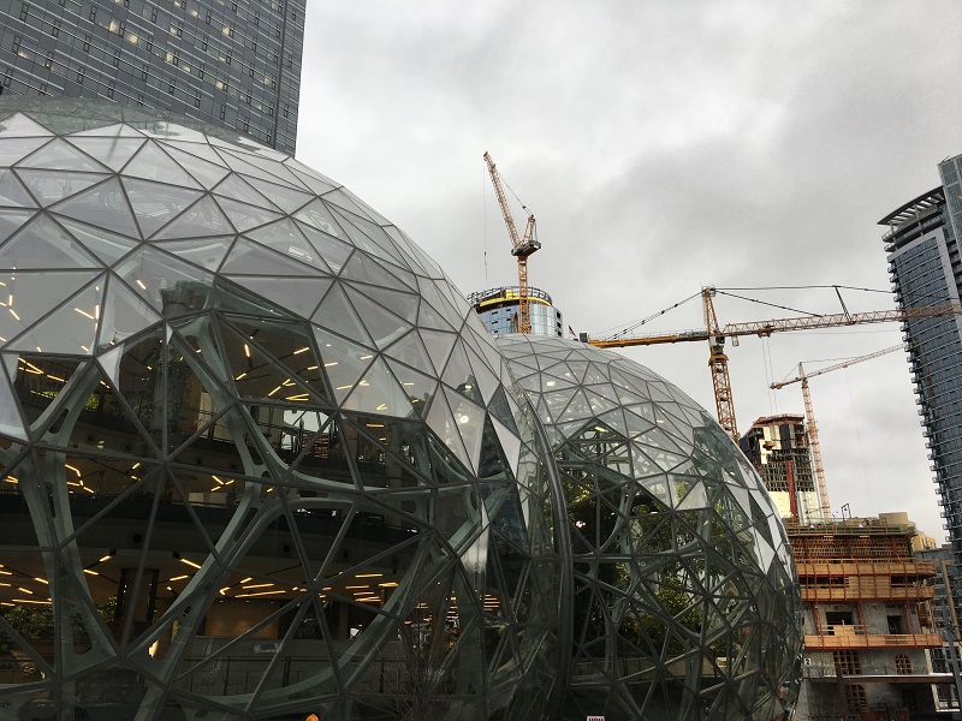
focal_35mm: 29
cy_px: 360
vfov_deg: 48.2
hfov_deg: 61.7
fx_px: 806
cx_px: 481
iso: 25
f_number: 2.2
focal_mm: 4.15
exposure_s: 1/264
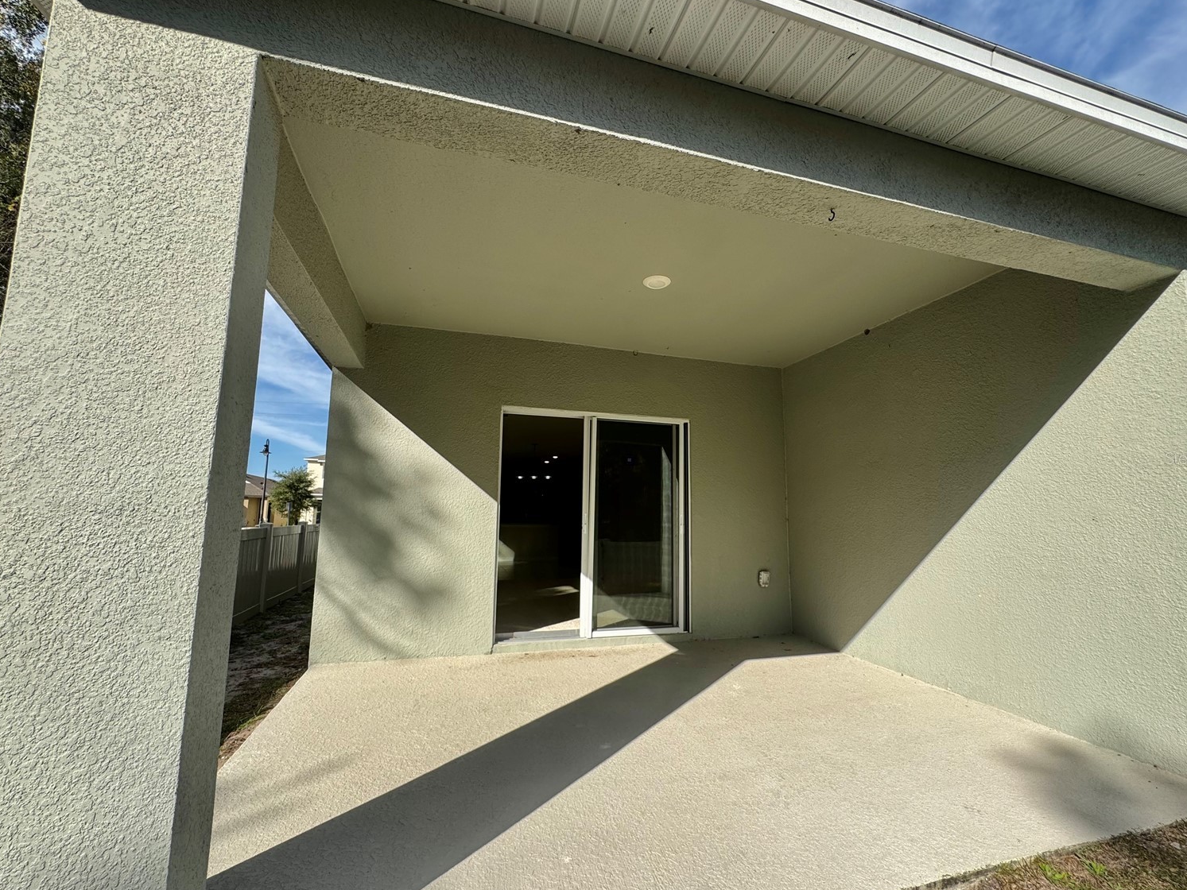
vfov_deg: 81.7
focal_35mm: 15
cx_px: 604
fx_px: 514
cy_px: 458
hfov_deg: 98.2
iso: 50
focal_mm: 2.22
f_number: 2.2
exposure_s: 1/993
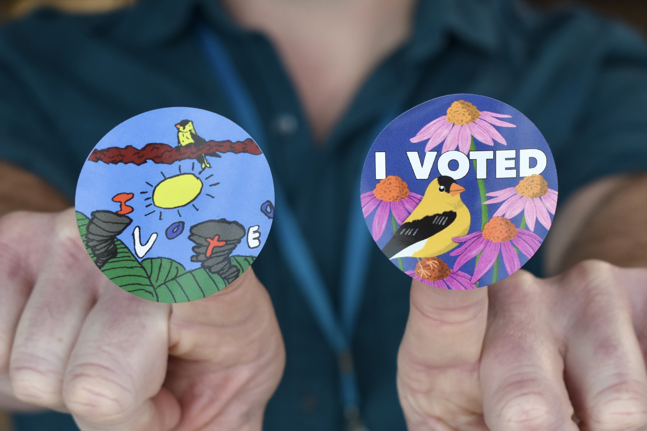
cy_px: 216
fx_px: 1294
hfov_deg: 28.1
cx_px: 324
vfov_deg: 18.9
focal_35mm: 72
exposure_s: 1/60
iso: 560
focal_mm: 48
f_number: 5.3
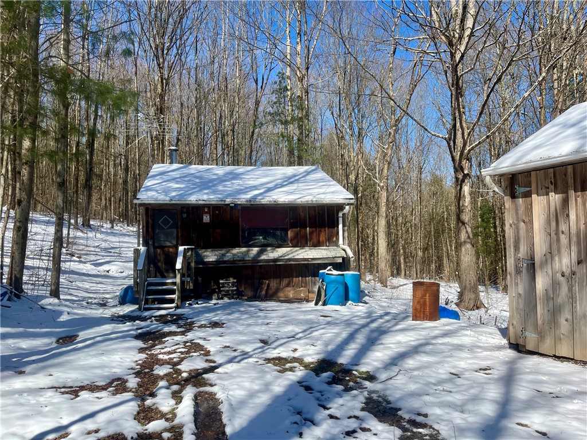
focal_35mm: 26
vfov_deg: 53.1
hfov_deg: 67.3
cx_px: 294
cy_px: 220
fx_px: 441
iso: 50
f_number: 1.6
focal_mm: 5.1
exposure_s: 1/3135
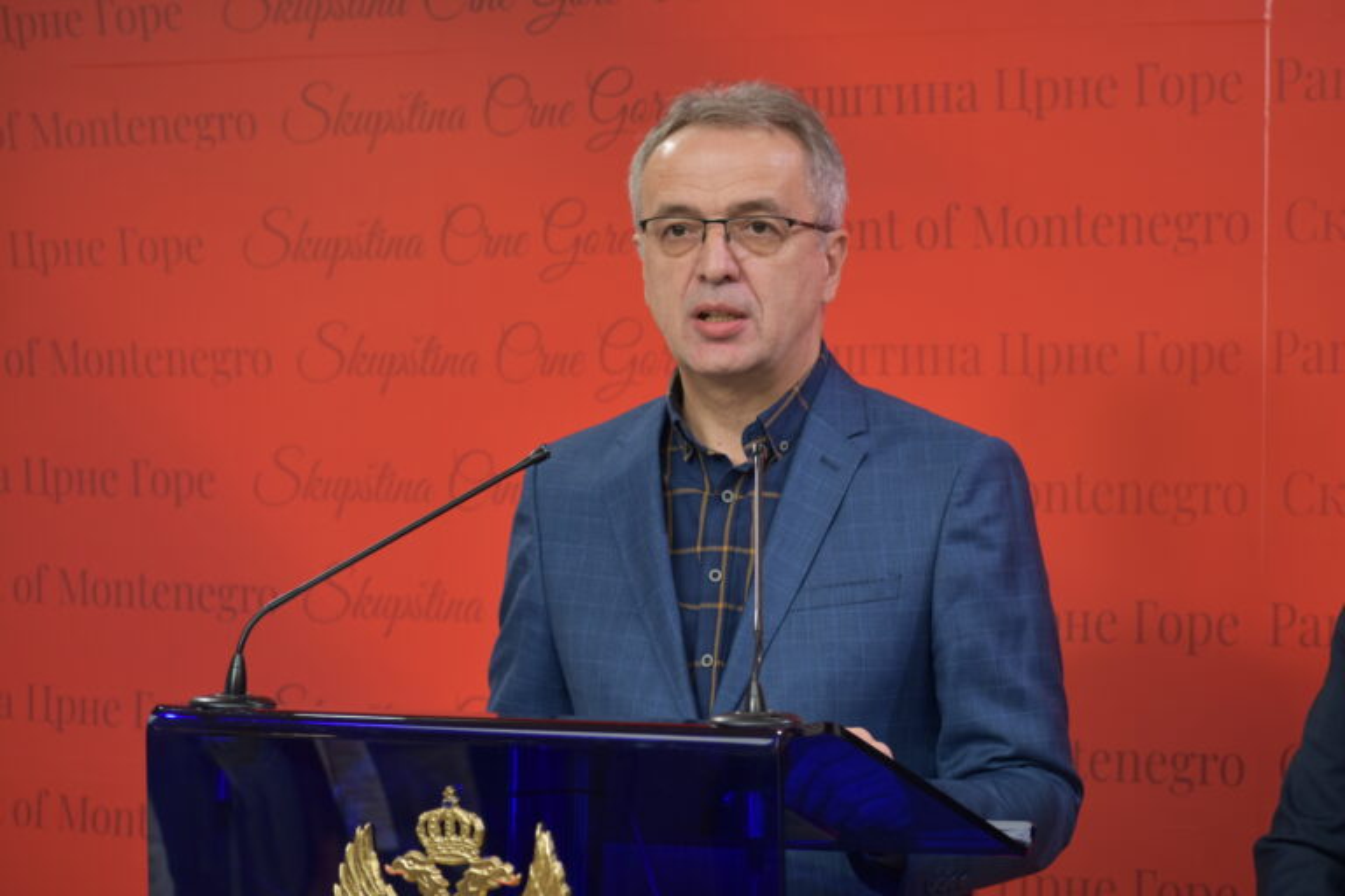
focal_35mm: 138
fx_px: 5155
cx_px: 672
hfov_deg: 14.9
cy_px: 448
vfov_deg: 9.9
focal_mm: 92
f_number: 5
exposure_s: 1/100
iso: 400
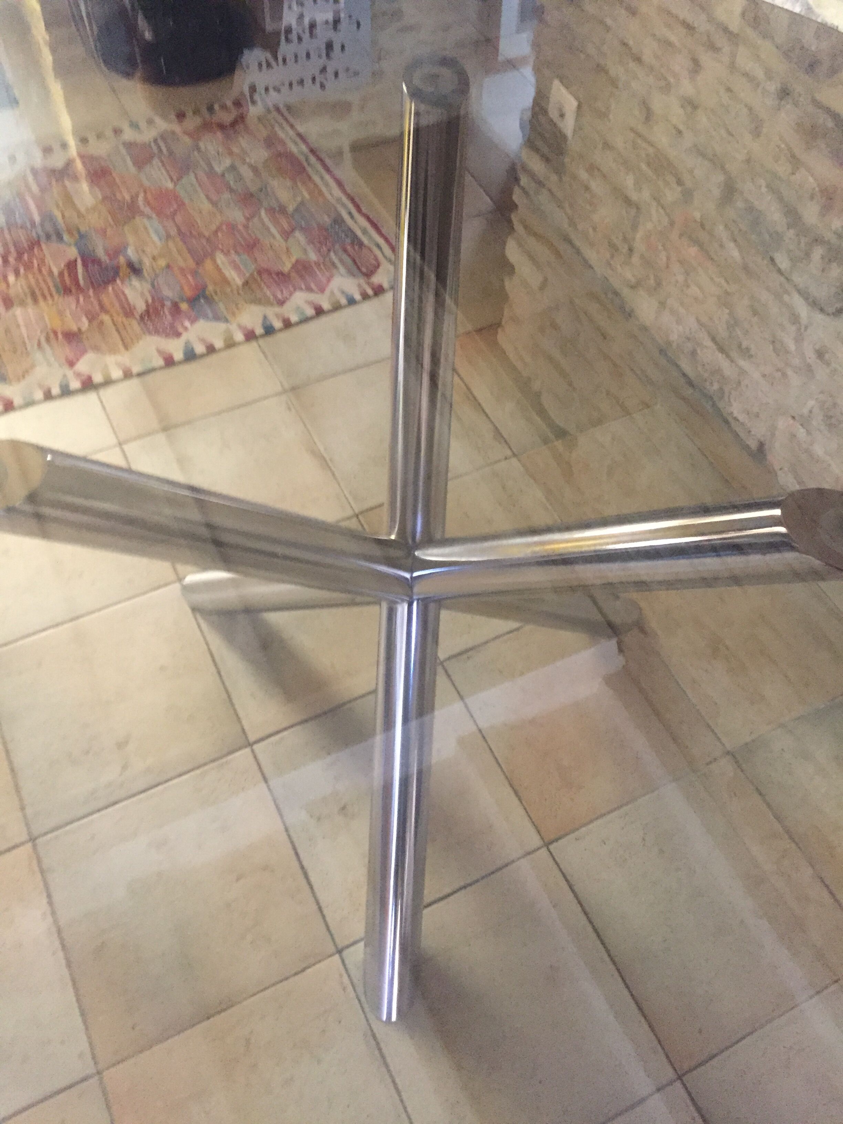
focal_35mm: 29
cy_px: 562
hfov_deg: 48.2
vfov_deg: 61.7
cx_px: 422
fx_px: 942
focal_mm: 4.15
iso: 320
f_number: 2.2
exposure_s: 1/17
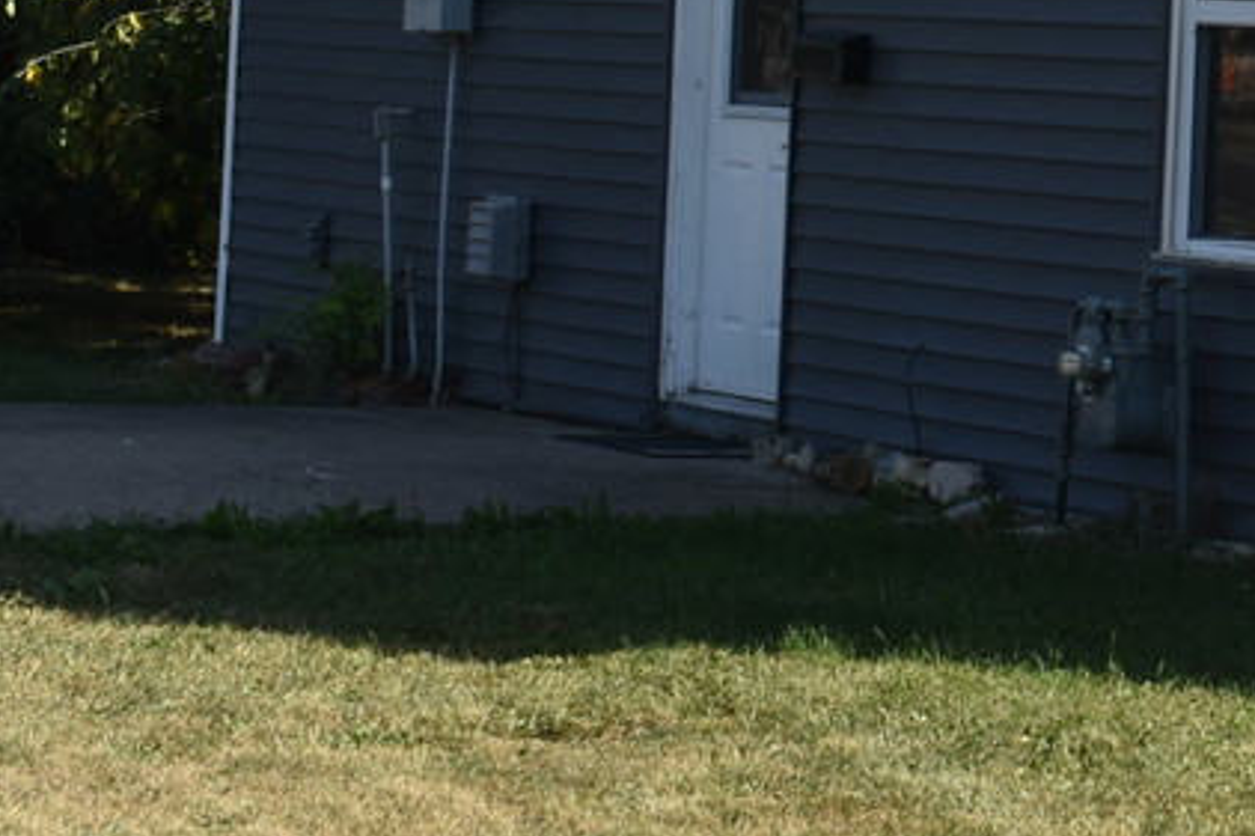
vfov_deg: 8.1
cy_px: -292
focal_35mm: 167
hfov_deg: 11.5
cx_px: 2168
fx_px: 5816
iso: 100
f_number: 8
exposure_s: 1/200
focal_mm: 29
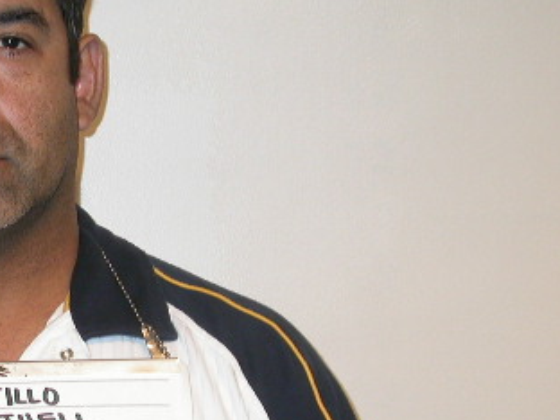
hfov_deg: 16.8
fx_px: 1860
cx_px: 5
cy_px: 230
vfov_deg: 12.9
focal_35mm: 115
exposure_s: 1/60.3
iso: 100
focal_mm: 11.6
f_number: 3
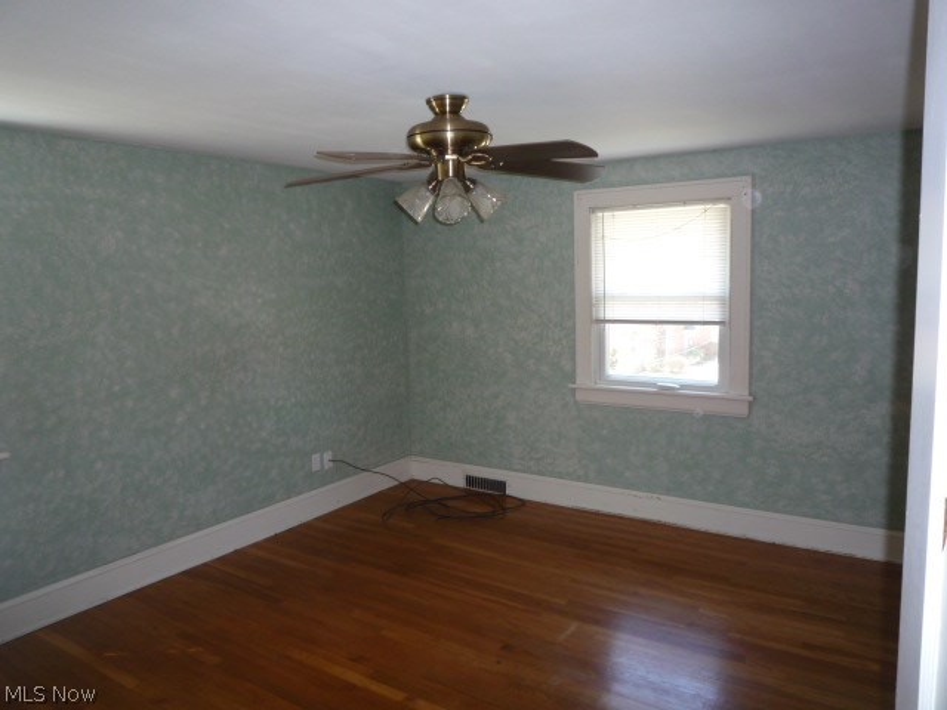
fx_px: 684
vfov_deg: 54.9
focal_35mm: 25
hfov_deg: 69.4
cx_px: 474
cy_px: 355
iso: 125
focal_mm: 4.4
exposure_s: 1/30
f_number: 2.8
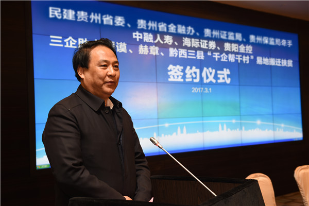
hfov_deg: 41.1
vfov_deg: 28.1
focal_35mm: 48
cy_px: 103
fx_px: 412
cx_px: 154
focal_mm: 48
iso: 800
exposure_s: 1/60
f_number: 4
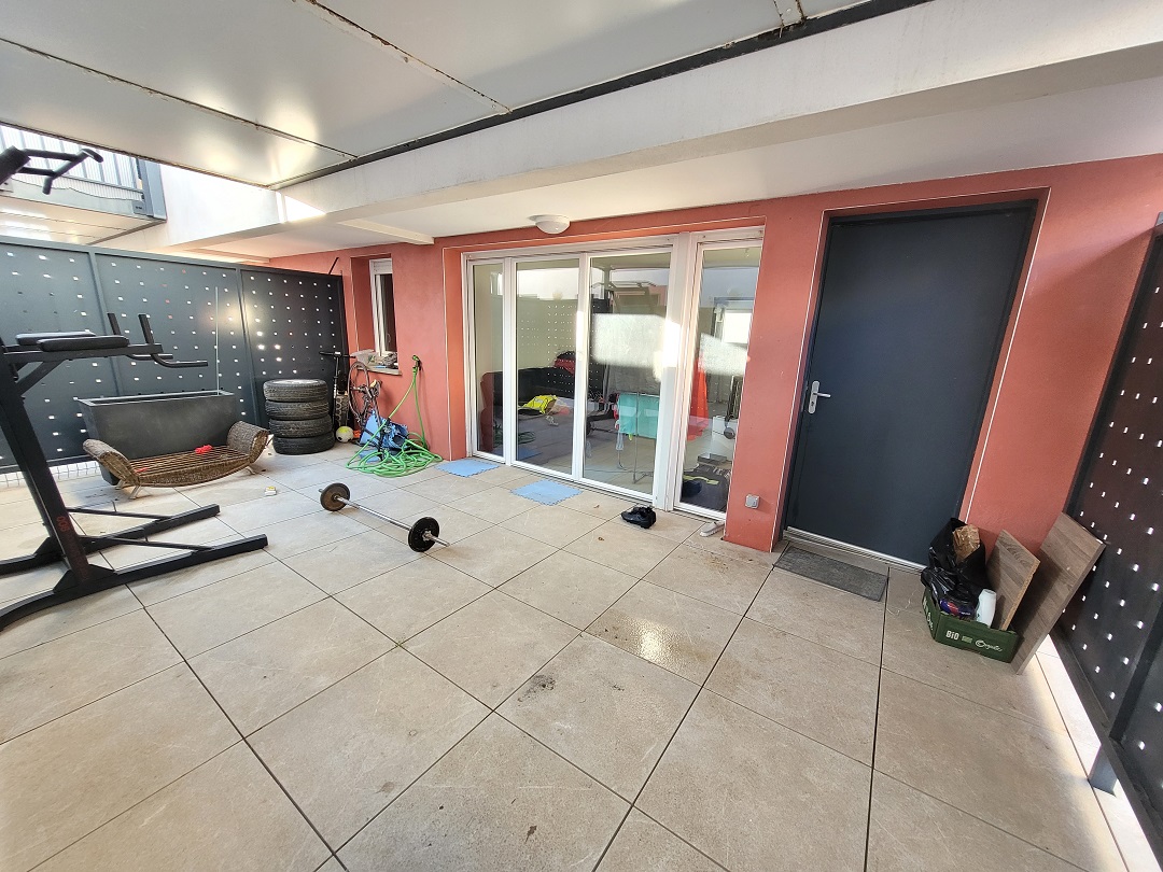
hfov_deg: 106.2
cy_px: 436
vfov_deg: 89.9
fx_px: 437
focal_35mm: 13
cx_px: 582
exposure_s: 1/50
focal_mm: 1.74
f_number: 2.2
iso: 160
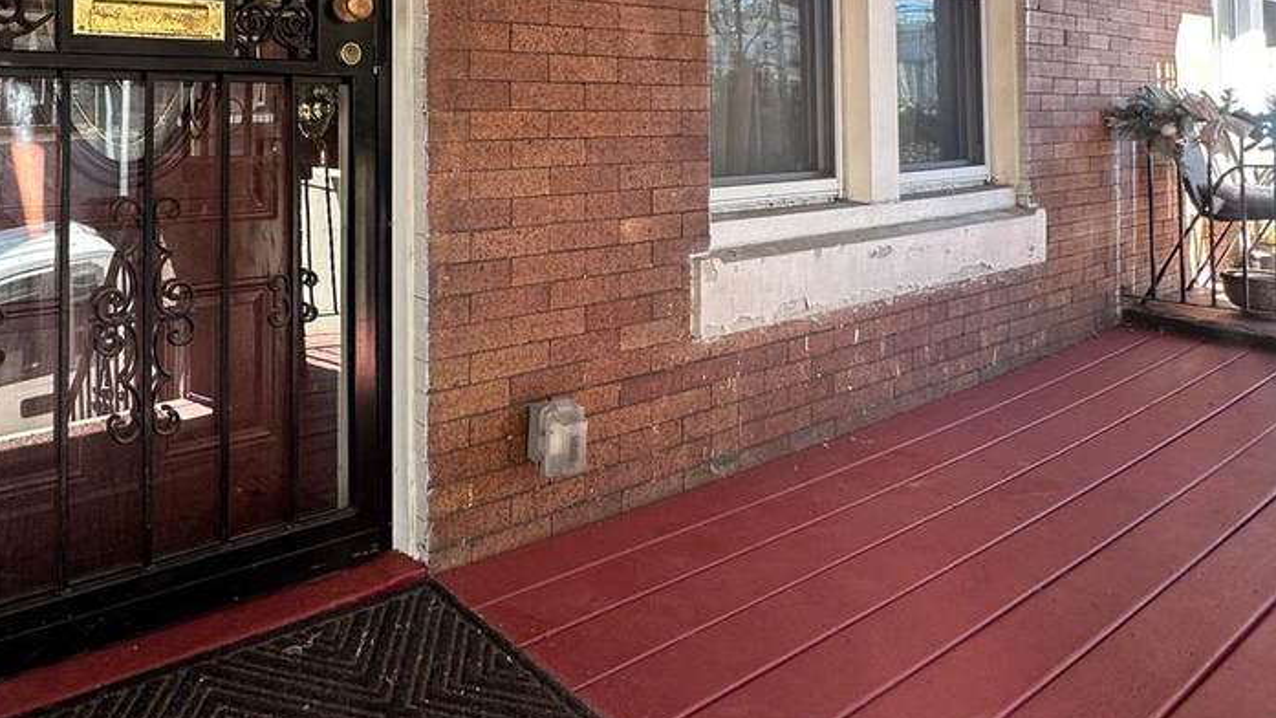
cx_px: 516
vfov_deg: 39.1
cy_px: 97
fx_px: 947
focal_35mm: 28
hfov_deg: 67.3
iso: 64
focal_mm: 2.22
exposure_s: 1/99
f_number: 2.2
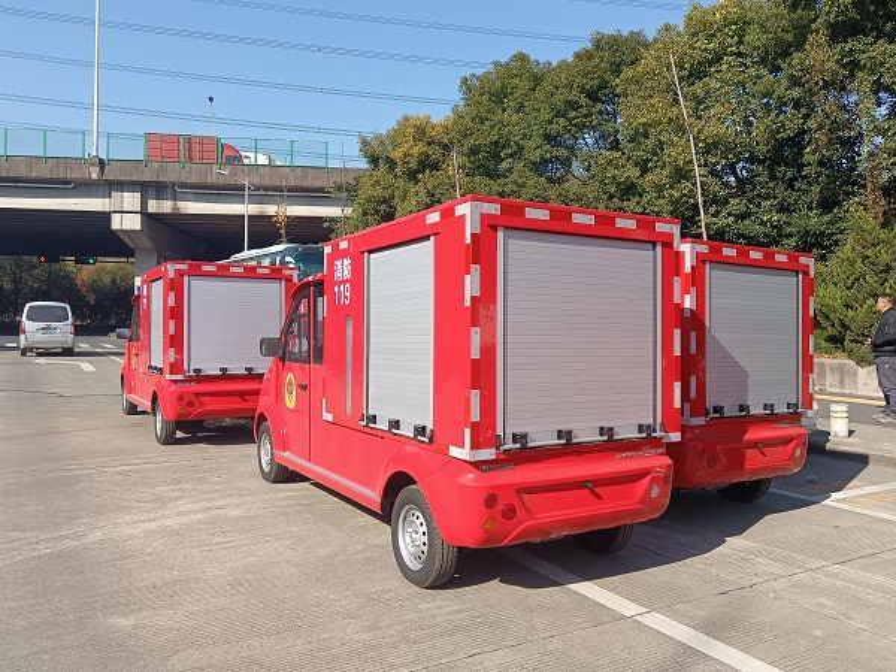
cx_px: 448
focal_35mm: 27
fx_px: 699
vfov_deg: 51.4
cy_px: 336
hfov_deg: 65.3
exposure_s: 1/812
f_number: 1.9
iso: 100
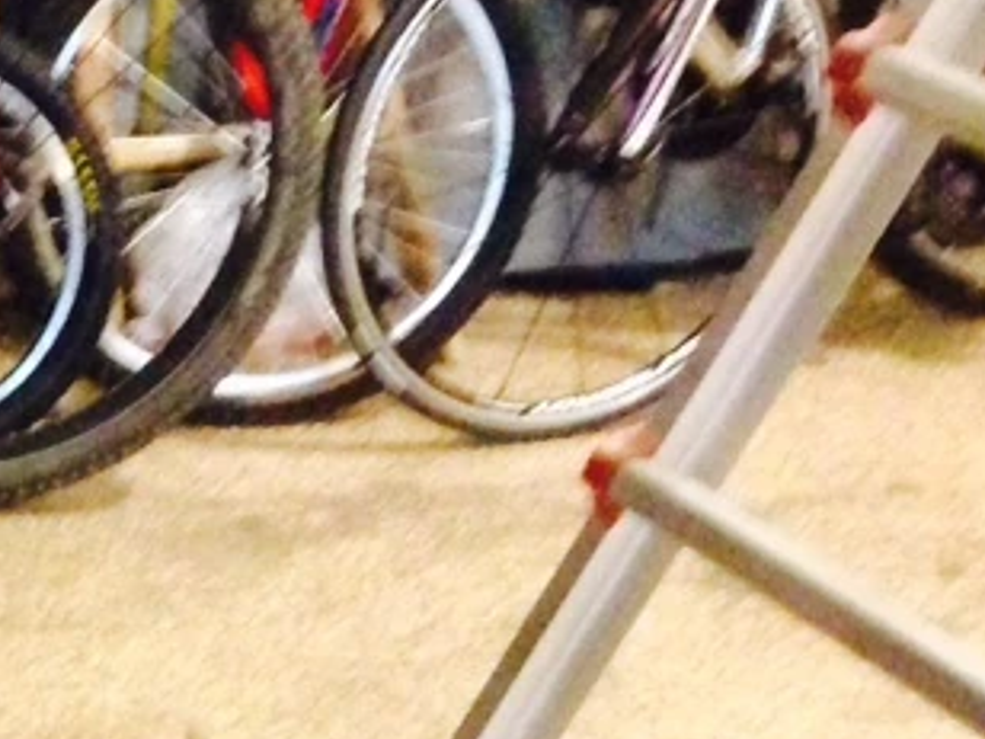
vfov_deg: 10.5
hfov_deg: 12.6
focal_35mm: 137
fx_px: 3898
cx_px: -1001
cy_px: 1091
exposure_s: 1/15
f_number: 2.4
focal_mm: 4.12
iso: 640
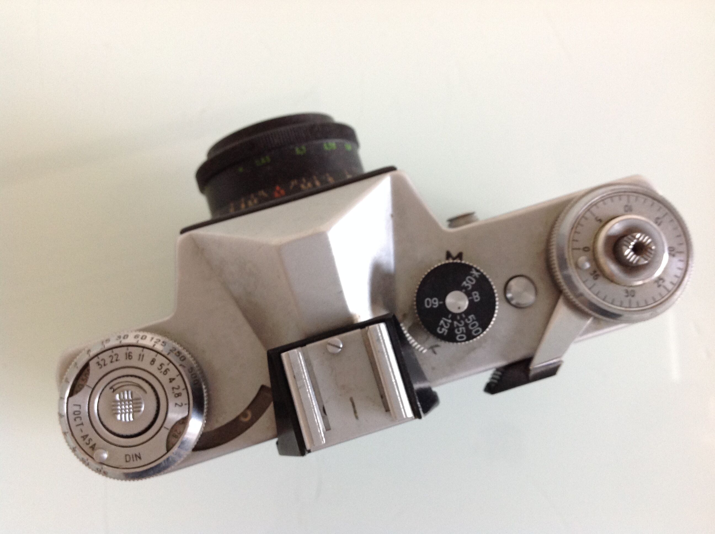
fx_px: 722
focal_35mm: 35
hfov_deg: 52.7
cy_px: 267
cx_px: 358
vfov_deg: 40.6
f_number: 2.4
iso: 125
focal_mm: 4.28
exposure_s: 1/15
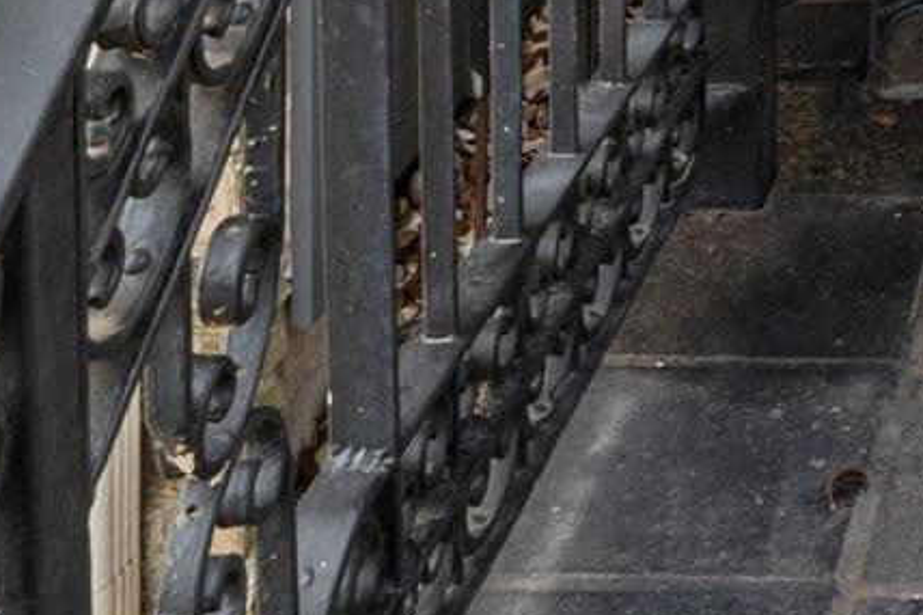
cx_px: 1281
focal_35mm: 93
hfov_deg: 19.6
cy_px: -782
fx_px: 2393
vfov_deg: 12.2
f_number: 11
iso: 250
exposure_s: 1/2.5
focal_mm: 13
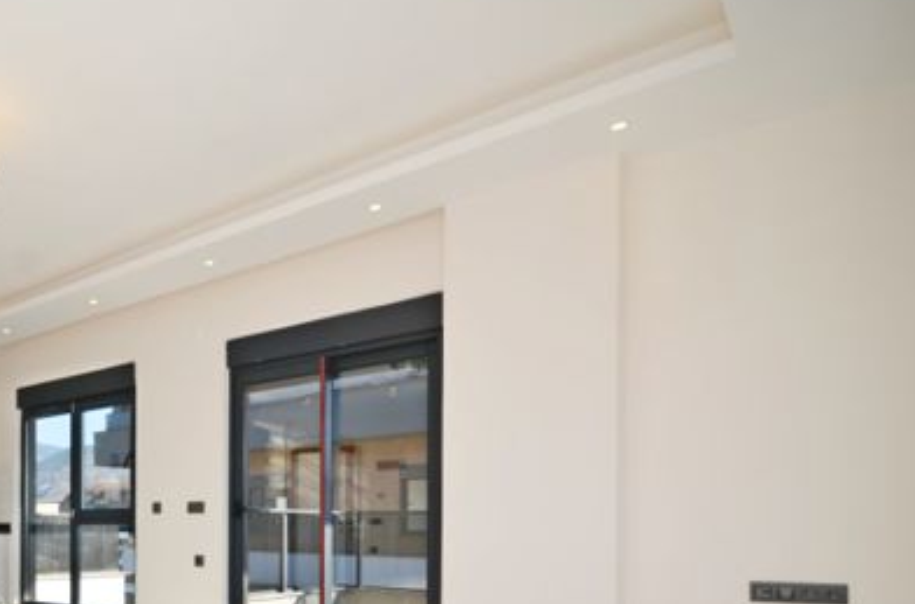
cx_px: 102
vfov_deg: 44.6
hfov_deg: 58.4
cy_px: 508
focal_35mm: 27
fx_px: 684
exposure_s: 1/200
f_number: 7.1
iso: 100
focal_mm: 10
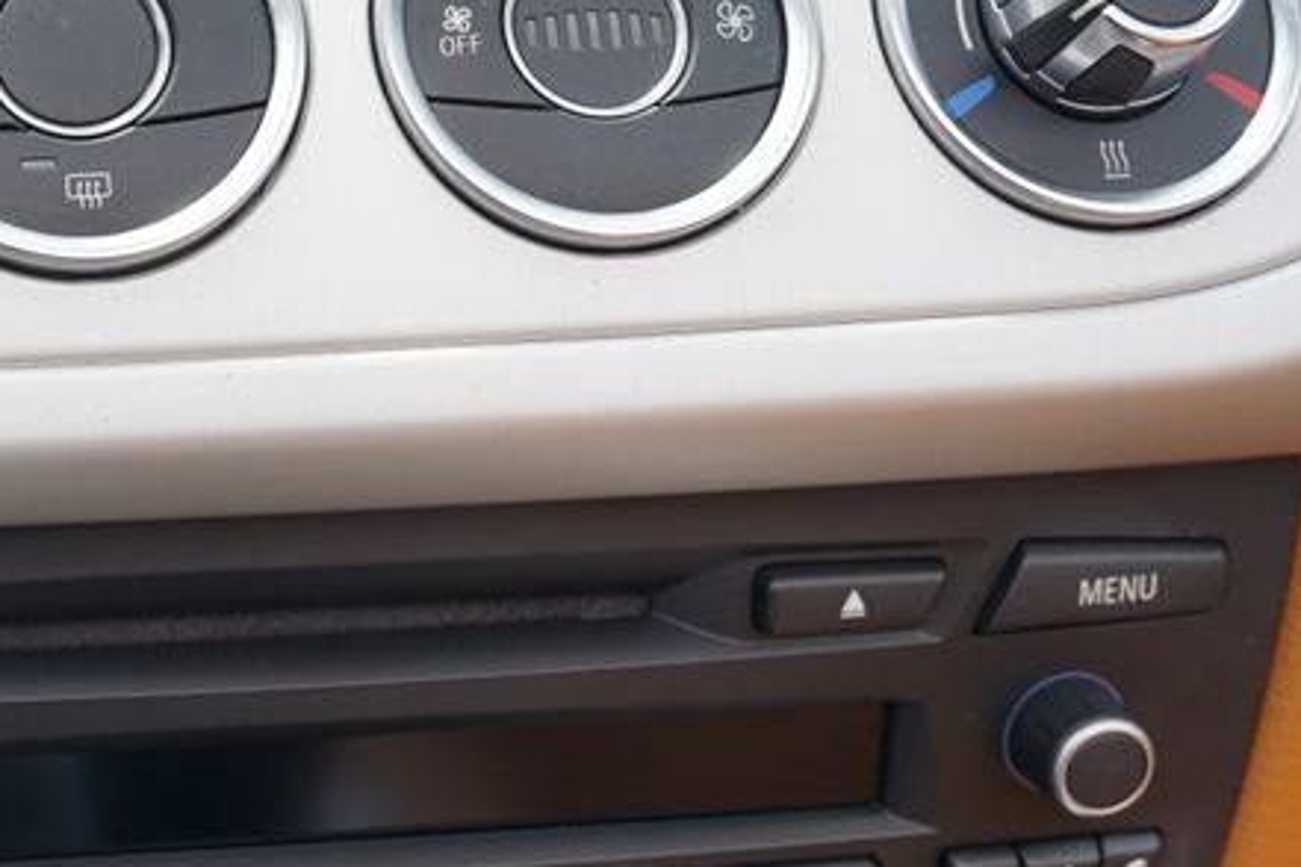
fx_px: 2602
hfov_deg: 26.5
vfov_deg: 18.8
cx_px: -9
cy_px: 249
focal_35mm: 72
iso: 100
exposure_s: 1/125
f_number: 5.6
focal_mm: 31
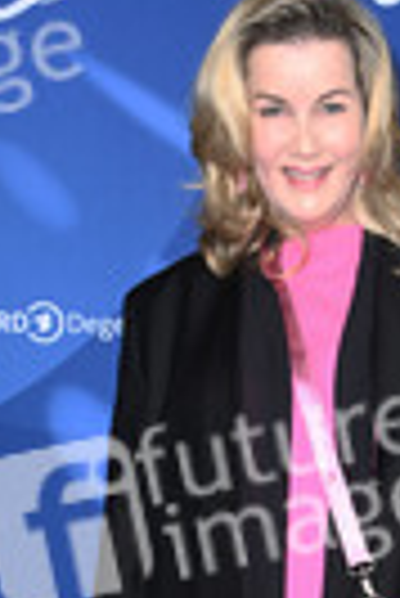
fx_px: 2493
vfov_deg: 13.3
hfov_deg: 9.1
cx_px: 342
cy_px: 728
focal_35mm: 150
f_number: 6.3
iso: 800
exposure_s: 1/250
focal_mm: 50
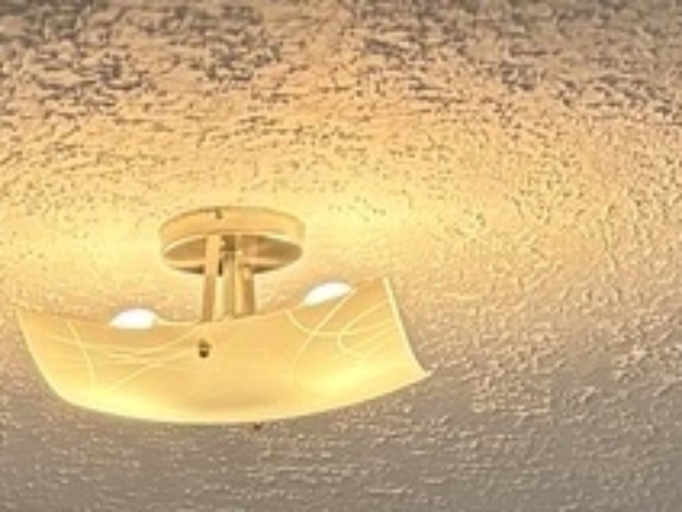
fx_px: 3487
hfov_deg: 11.0
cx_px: -29
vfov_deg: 7.1
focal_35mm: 177
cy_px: 1723
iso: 100
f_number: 1.6
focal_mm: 5.96
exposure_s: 1/133
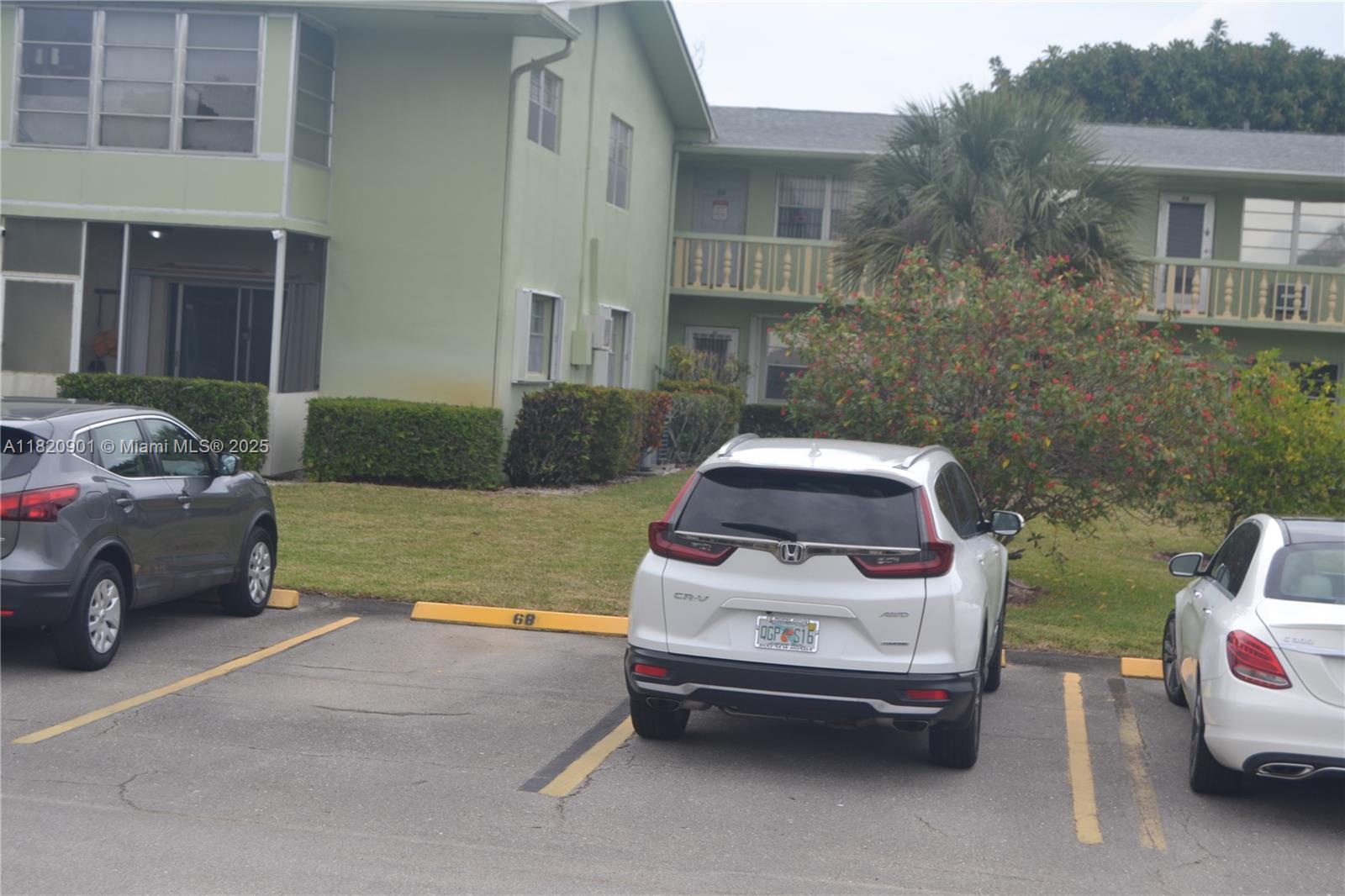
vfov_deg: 25.7
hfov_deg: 37.9
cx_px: 672
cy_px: 448
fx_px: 1961
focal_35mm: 52
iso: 100
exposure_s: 1/160
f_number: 6.3
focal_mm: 35
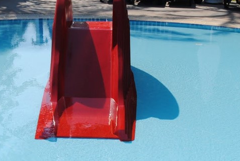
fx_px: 574
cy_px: 114
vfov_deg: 15.9
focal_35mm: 86
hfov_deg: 23.6
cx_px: 95
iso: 100
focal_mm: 24
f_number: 8
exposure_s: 1/250
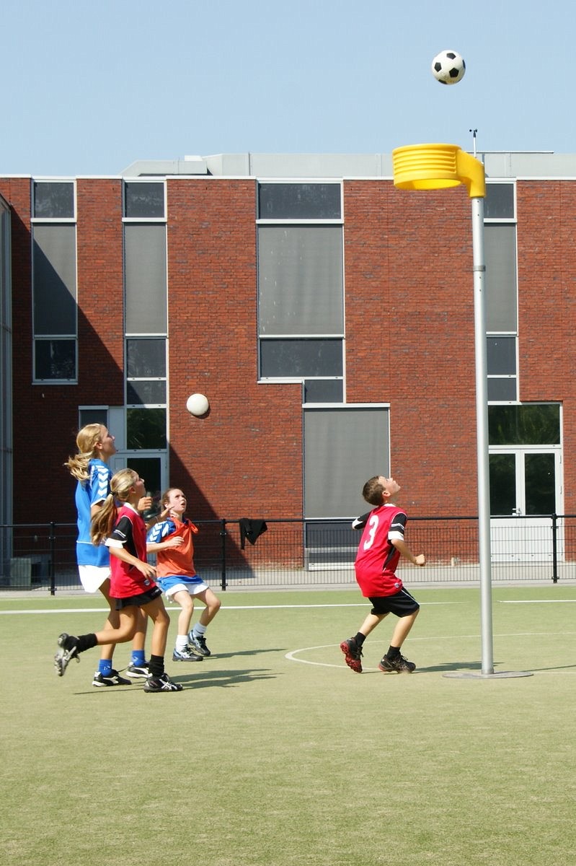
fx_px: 1261
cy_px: 433
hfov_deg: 25.7
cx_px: 288
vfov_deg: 37.9
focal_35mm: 52
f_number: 9
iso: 200
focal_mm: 35
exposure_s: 1/320
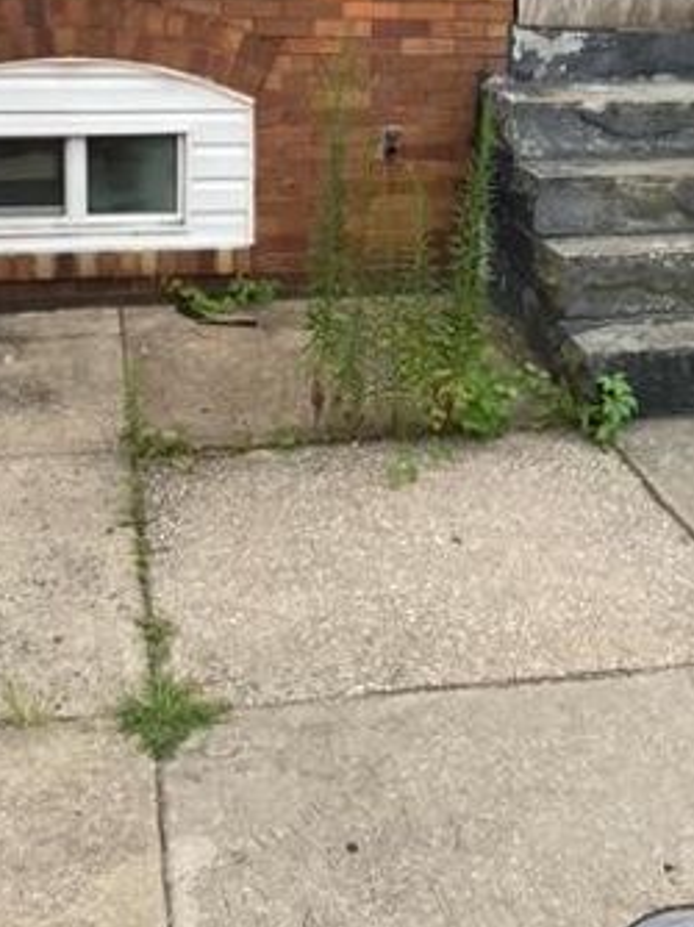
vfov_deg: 35.5
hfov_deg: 27.9
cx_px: 411
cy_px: 173
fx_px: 1392
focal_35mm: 52
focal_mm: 4.25
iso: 32
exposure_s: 1/469
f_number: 1.8
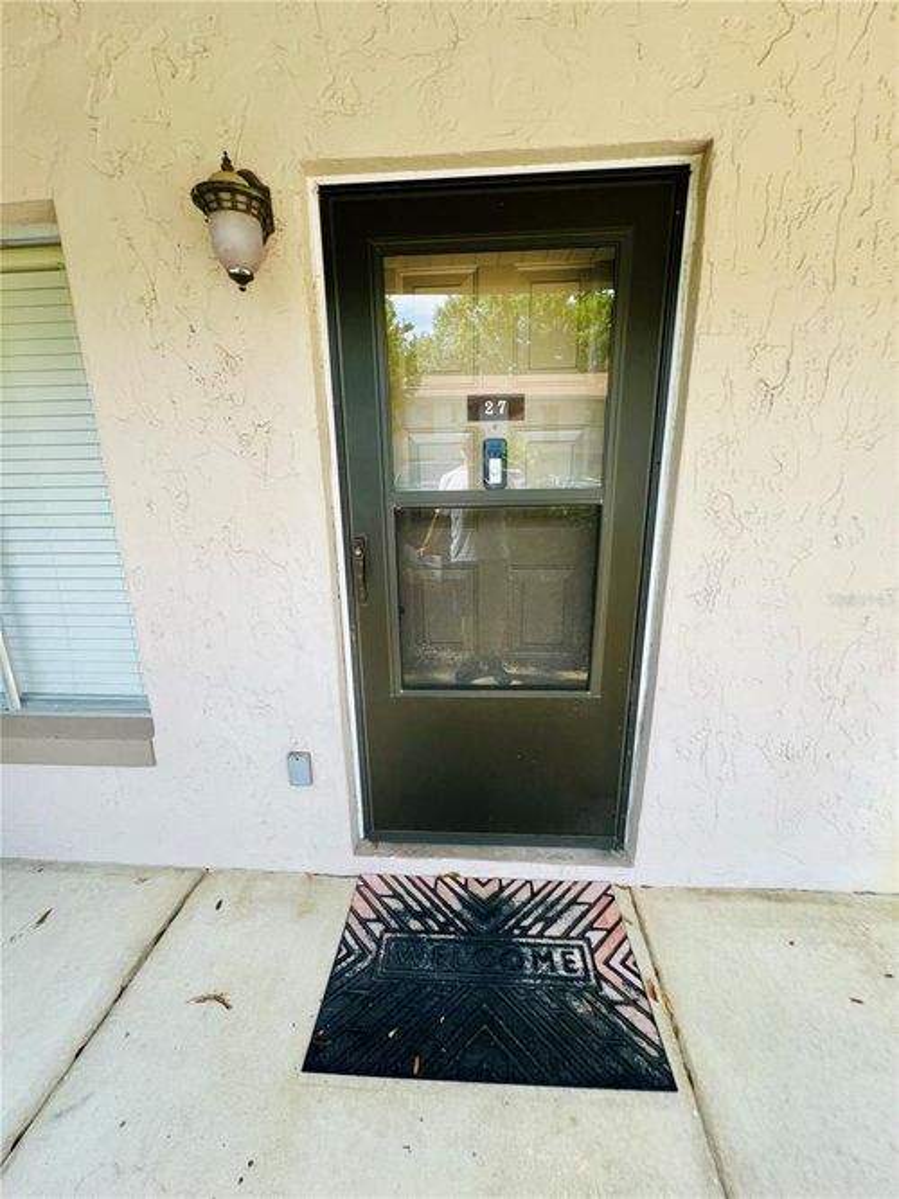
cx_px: 450
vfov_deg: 106.2
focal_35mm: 13
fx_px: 450
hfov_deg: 89.9
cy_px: 600
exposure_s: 1/99
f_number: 1.8
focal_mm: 1.57
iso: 32
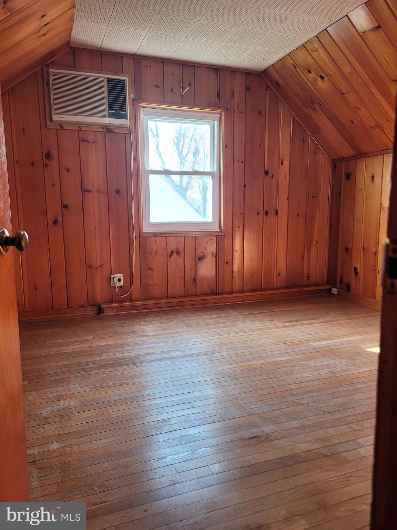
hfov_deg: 53.1
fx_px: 398
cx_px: 198
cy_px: 265
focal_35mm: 26
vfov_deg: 67.3
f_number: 1.8
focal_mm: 5.4
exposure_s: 1/120
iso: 160
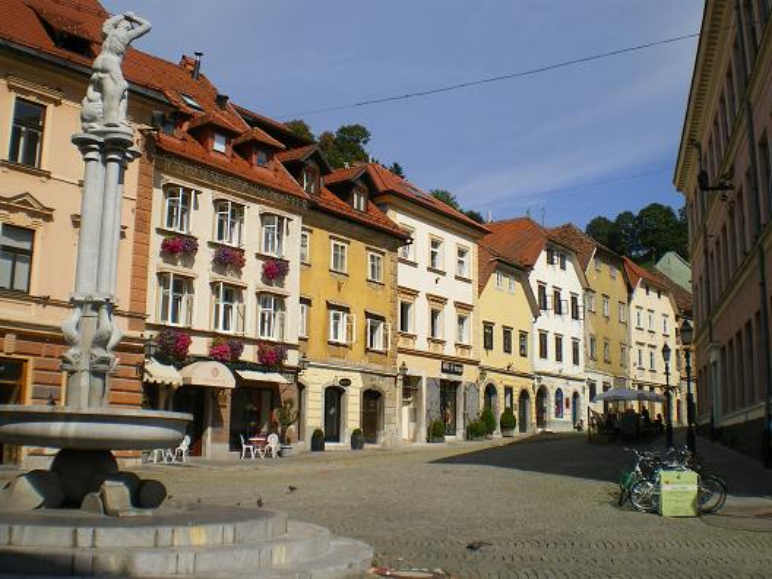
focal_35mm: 38
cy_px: 290
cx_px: 386
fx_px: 847
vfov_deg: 37.7
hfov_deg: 49.0
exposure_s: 1/500
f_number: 4.6
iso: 64
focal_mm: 6.3
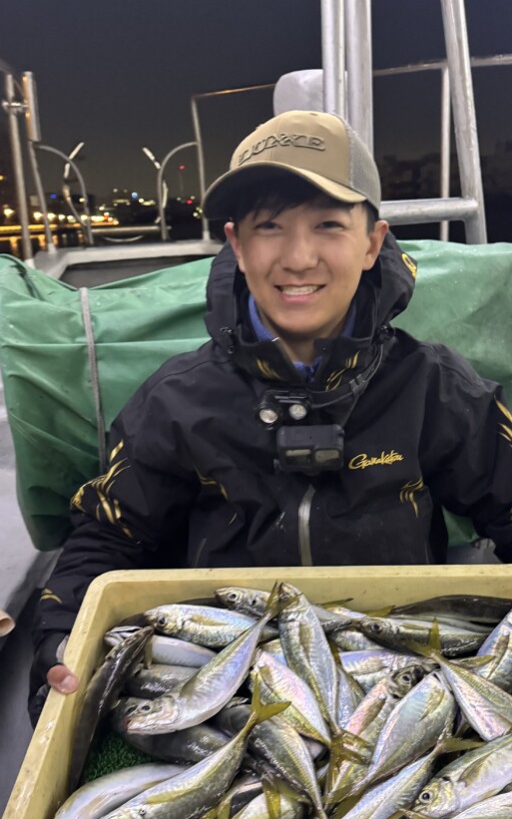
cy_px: 485
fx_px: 692
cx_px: 327
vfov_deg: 60.8
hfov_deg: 40.2
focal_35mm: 31
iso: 1000
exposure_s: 1/30
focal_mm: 6.76
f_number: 1.78
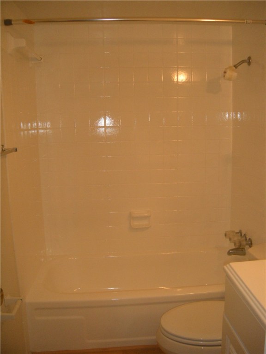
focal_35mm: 35
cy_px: 177
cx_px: 133
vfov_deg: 52.6
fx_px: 359
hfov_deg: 40.7
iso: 200
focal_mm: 5.9
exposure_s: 1/30
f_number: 3.8
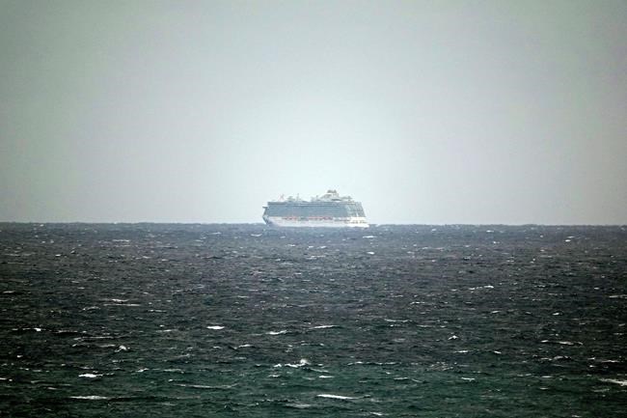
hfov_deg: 3.4
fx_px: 10447
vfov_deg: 2.3
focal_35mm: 600
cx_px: 314
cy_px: 209
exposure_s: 1/4000
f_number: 4
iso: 200
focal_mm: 220
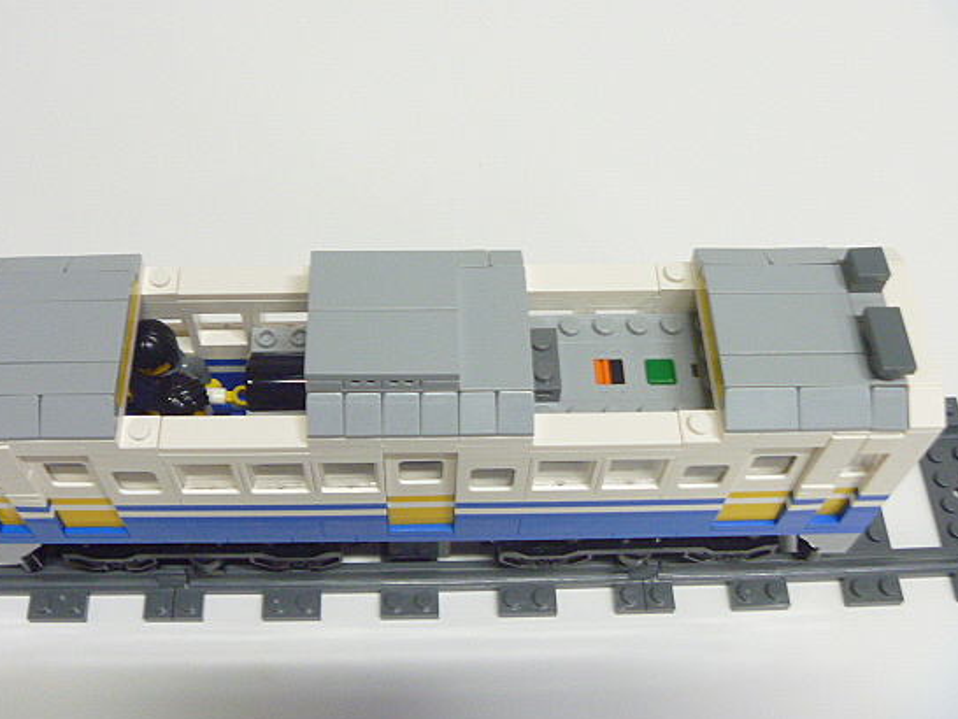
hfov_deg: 45.6
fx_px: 1135
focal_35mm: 41
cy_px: 323
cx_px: 409
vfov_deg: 35.1
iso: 400
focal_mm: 6.3
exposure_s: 1/15
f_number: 3.5
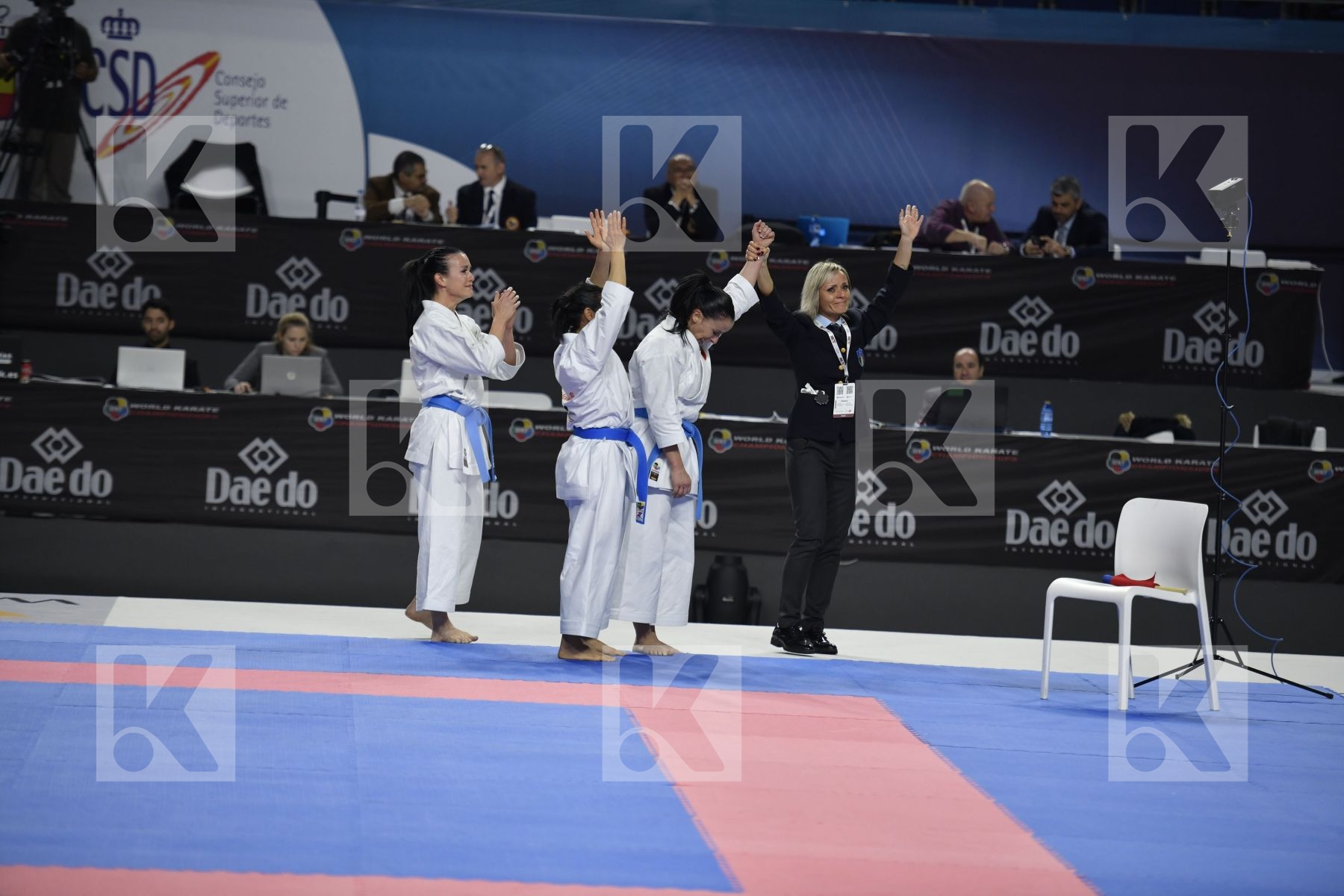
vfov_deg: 8.3
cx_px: 672
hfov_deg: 12.5
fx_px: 6160
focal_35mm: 165
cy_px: 448
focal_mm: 165
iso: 800
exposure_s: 1/800
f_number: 2.8
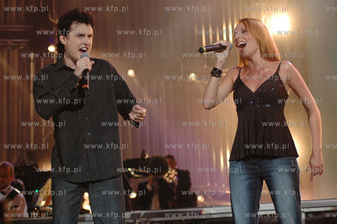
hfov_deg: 17.1
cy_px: 112
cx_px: 168
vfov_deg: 11.4
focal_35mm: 120
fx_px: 1122
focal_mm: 80
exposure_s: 1/125
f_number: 3.5
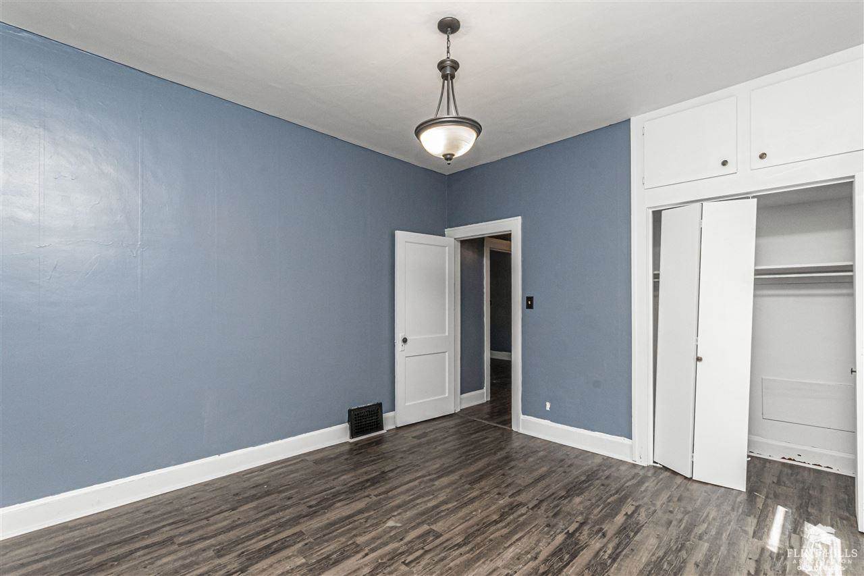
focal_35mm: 15
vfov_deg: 77.3
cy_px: 288
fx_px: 360
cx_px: 432
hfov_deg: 100.4
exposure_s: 1/60
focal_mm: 10
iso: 1250
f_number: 13
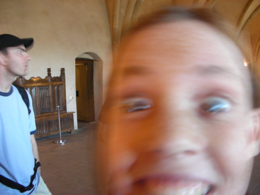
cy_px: 98
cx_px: 130
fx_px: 263
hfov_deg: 52.6
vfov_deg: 40.7
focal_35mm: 35
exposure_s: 1/3.9
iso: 172
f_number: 3
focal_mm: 5.8
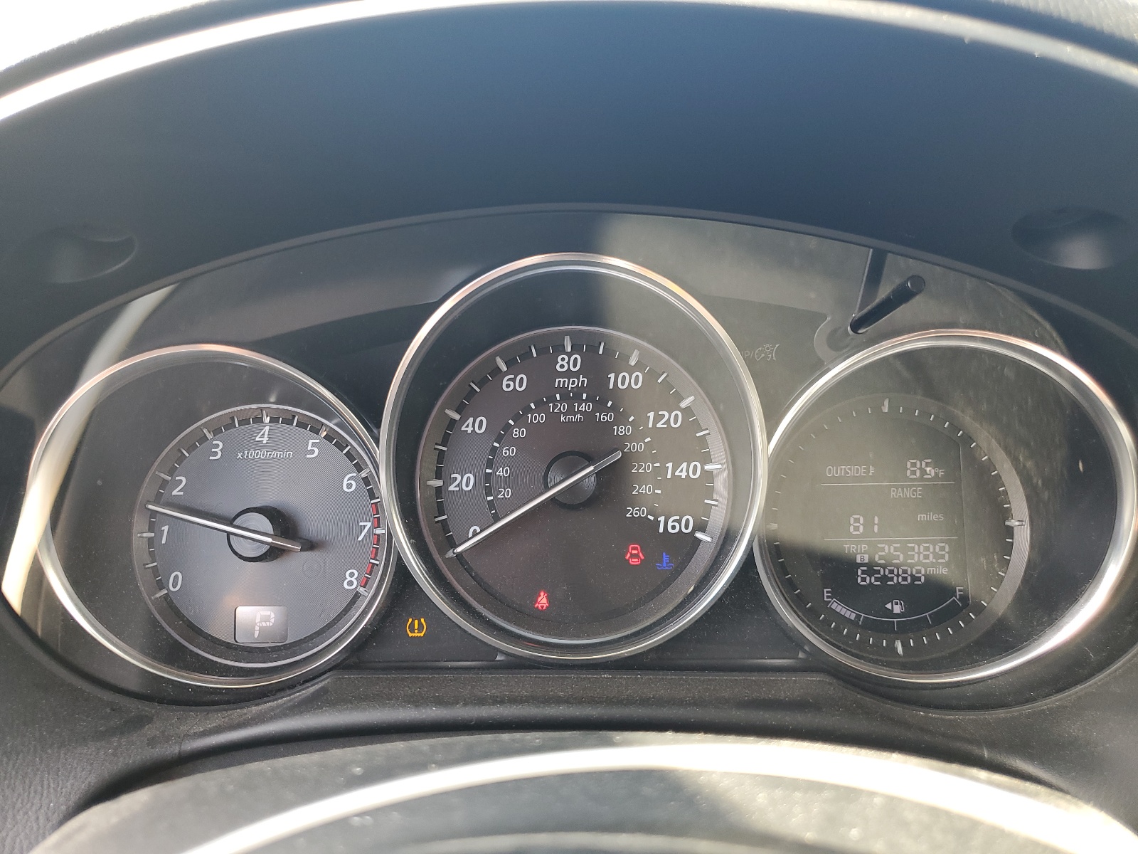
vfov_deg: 53.1
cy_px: 427
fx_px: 855
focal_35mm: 26
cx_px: 569
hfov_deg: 67.3
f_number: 1.5
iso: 63
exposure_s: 1/120
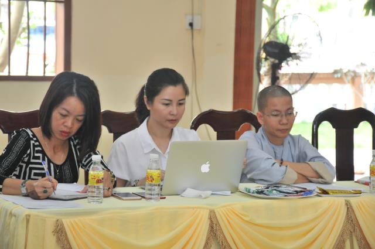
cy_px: 124
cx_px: 188
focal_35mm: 120
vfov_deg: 11.4
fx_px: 1248
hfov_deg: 17.1
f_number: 5.3
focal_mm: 80
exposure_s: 1/50
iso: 1000
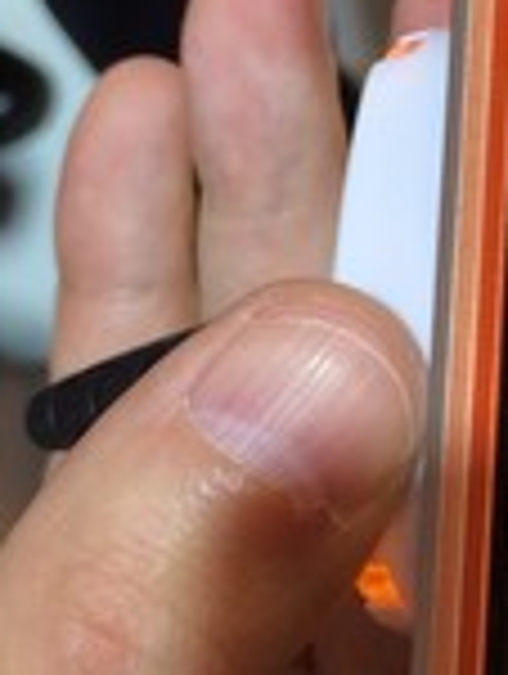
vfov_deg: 16.2
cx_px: 575
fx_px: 2341
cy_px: 86
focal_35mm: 120
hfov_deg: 12.2
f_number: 2.2
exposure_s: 1/120
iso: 40
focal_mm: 4.12
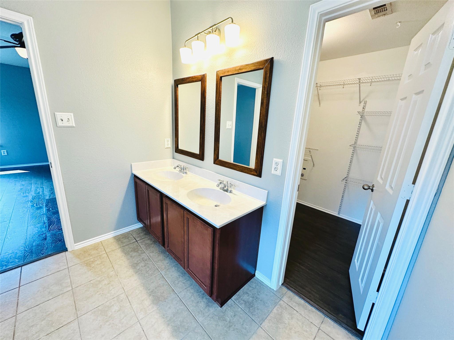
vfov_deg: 85.7
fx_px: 184
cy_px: 170
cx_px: 227
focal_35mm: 14
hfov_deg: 102.1
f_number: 2.2
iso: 200
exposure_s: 1/120
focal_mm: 2.22
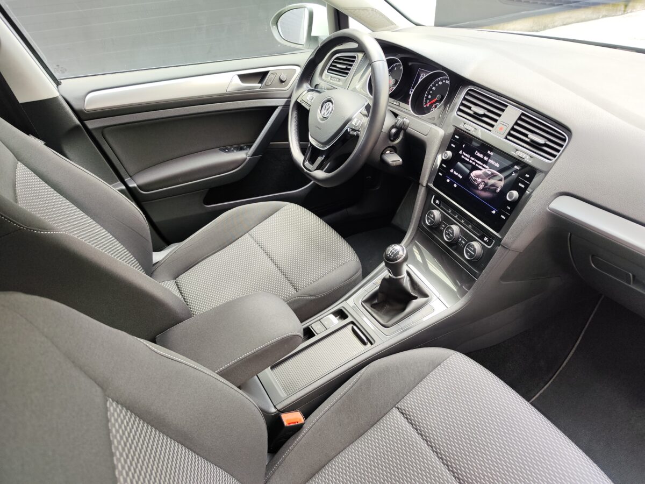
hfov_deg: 73.9
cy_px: 242
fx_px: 429
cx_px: 322
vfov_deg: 58.9
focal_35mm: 23
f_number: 1.69
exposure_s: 1/100
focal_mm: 7.01
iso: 202
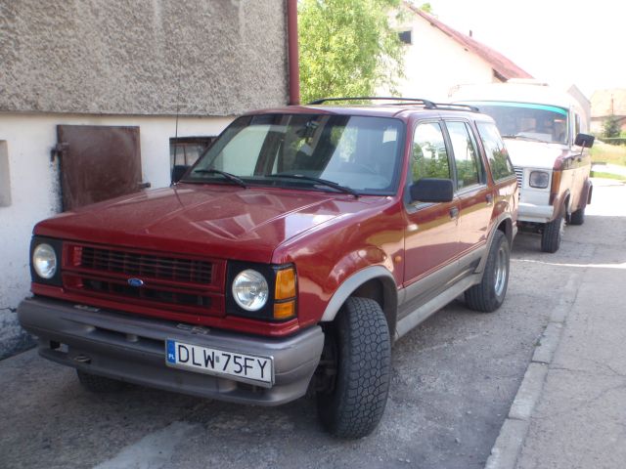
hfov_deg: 51.4
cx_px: 313
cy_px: 234
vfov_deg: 39.7
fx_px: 651
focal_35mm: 36
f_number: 4.1
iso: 64
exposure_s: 1/100
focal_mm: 6.53
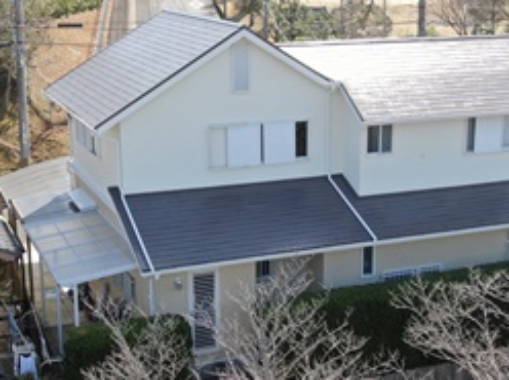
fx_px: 954
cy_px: 195
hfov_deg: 29.8
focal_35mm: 65
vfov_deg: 22.5
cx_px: 308
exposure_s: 1/240
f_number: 3.7
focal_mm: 8.06
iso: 100
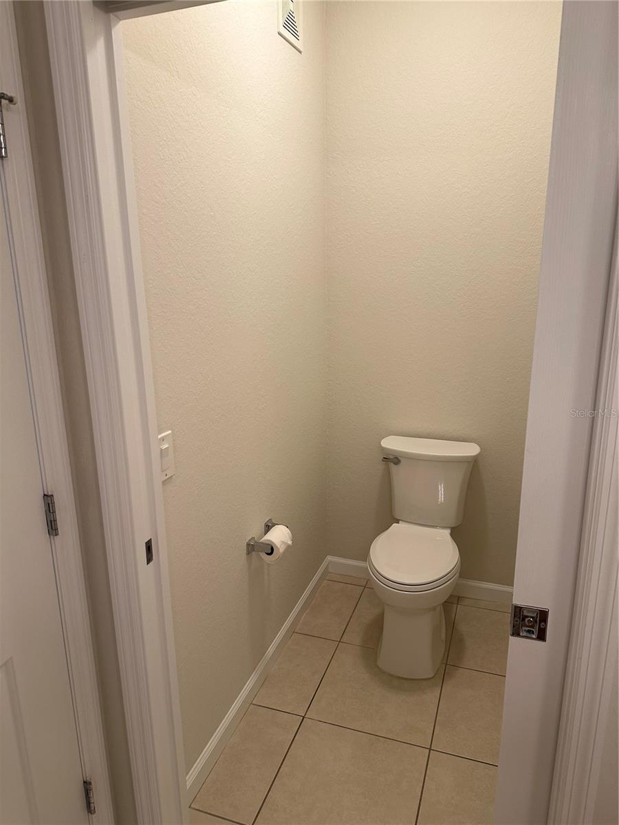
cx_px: 310
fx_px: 572
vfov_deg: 71.6
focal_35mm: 24
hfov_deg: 56.8
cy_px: 412
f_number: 1.78
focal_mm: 6.86
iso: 160
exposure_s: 1/120
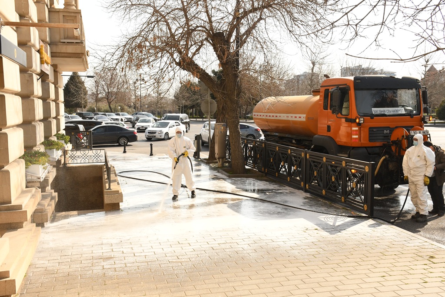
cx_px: 222
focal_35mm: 36
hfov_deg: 53.1
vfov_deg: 36.9
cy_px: 148
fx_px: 445
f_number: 8
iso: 500
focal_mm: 24
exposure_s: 1/640
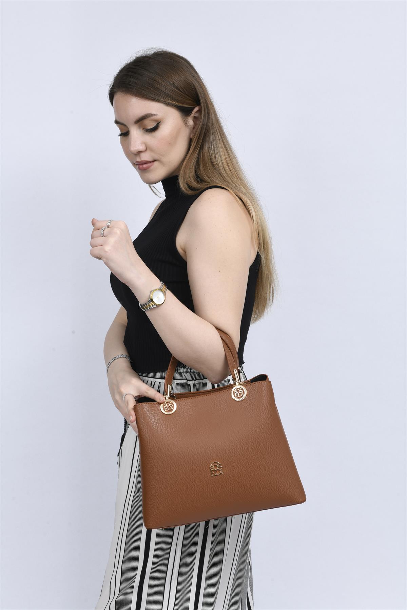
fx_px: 1187
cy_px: 305
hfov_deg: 19.5
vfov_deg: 28.8
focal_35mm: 70
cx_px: 204
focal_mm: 70
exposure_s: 1/160
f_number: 13
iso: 125
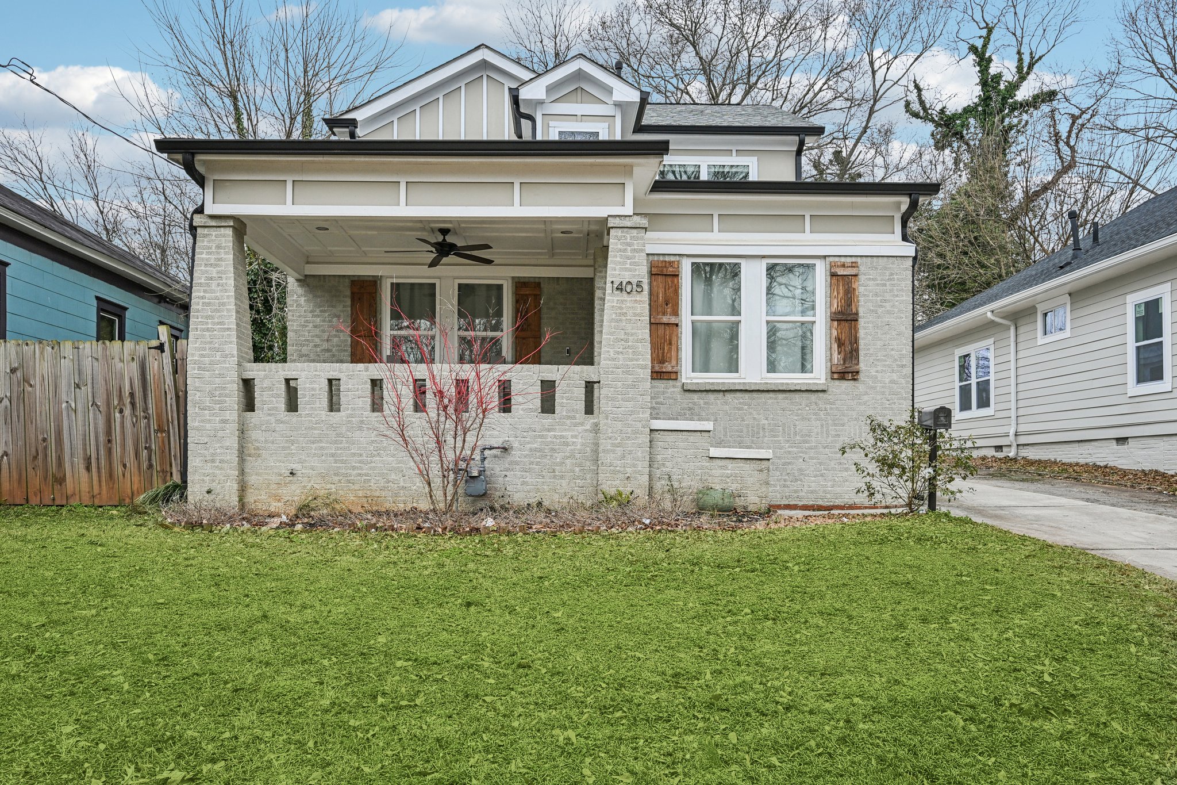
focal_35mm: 24
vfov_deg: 52.2
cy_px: 392
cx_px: 588
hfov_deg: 72.6
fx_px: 801
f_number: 8
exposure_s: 1/160
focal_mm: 24.5
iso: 100
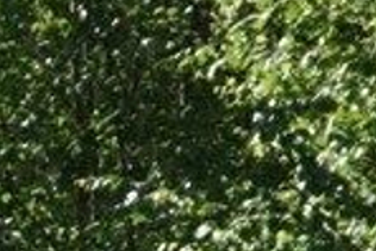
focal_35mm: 2753
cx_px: -222
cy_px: 854
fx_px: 28770
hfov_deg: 0.7
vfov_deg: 0.5
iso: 800
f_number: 5.6
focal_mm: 400
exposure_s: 1/1600
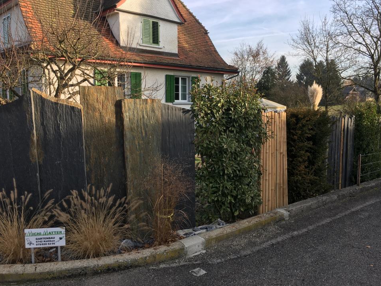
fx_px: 341
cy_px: 139
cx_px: 201
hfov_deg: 58.3
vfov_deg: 45.4
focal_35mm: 31
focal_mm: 4.15
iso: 25
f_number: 2.2
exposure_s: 1/432
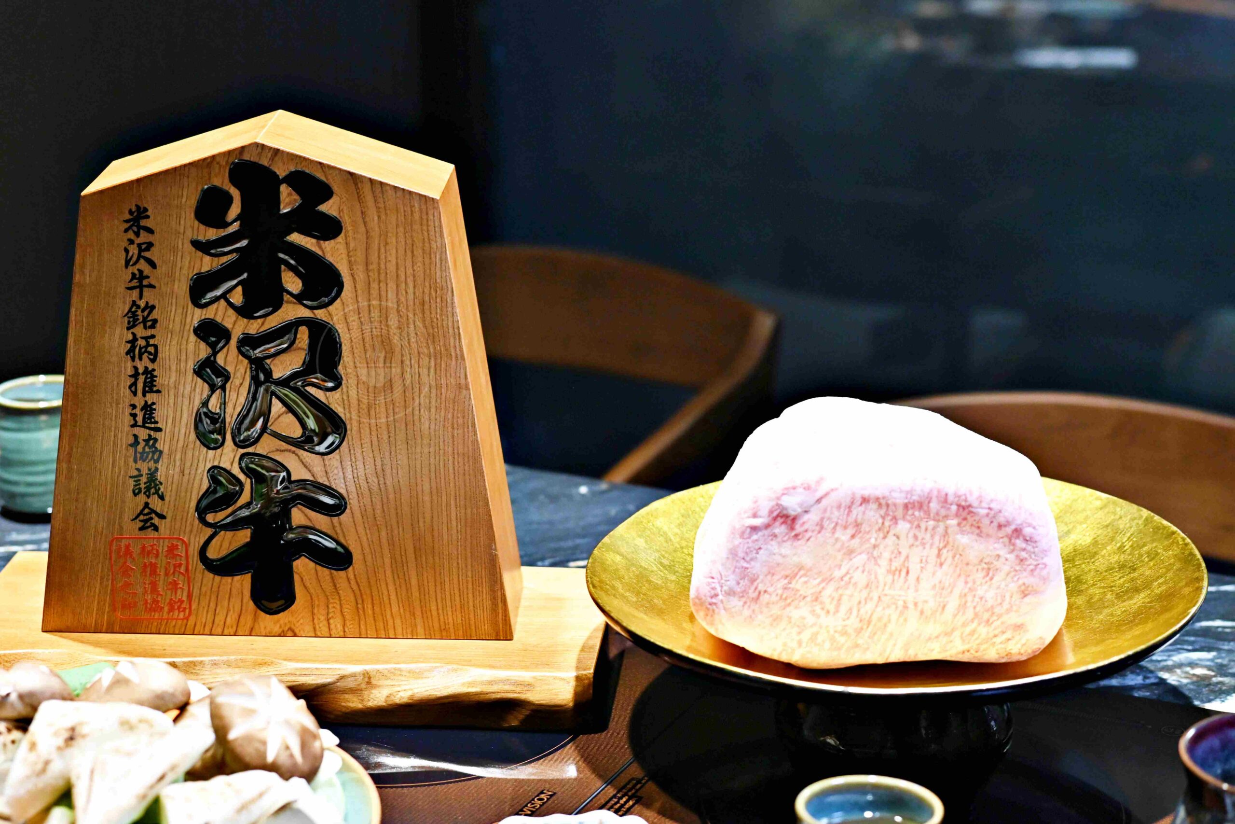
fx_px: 2573
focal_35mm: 75
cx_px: 618
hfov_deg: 27.0
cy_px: 412
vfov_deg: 18.2
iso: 1400
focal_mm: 50
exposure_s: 1/200
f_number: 2.8
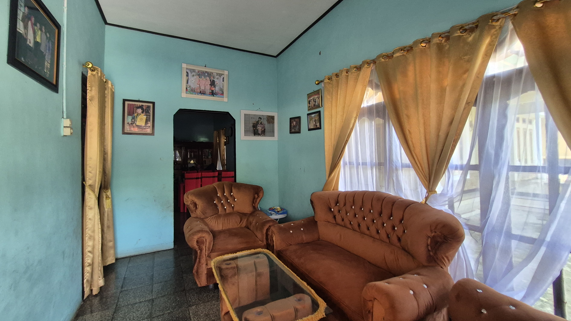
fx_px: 227
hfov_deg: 103.0
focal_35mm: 15
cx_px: 278
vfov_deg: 70.4
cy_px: 149
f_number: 2.2
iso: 320
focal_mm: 1.74
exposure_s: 1/50
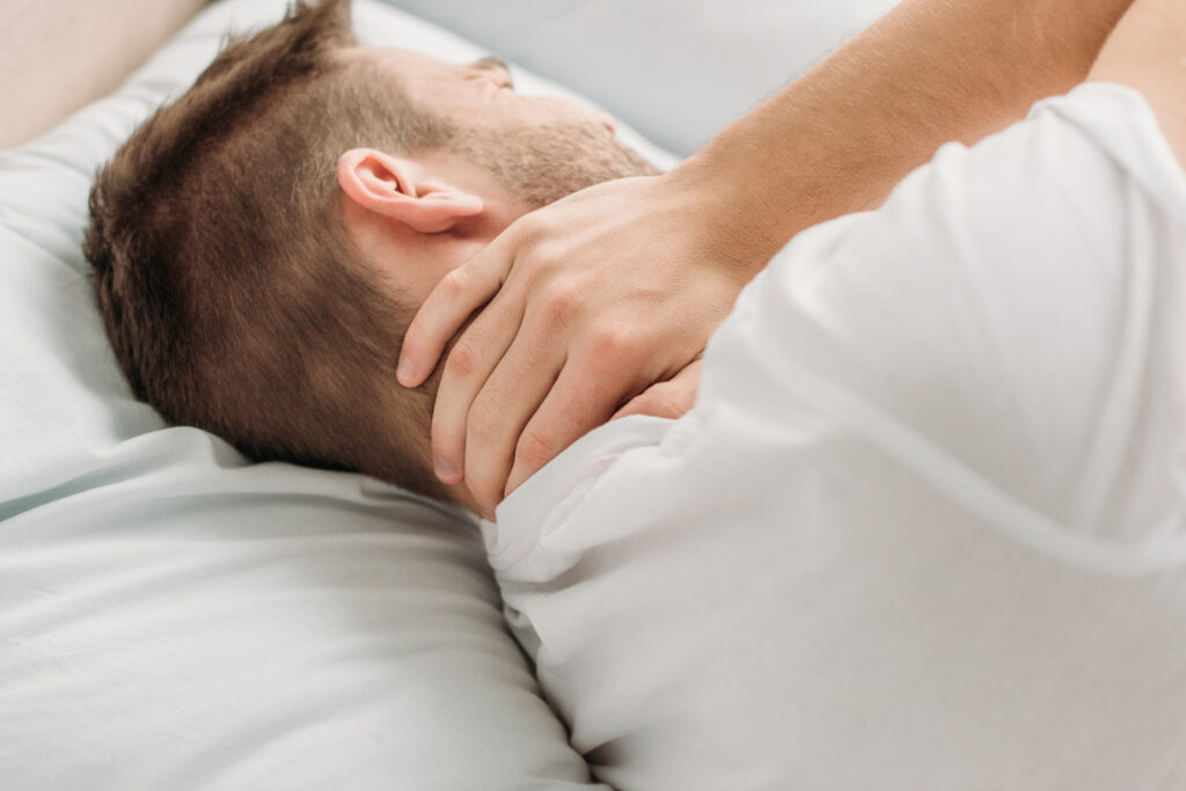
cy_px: 396
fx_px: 1647
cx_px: 593
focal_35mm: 50
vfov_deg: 27.0
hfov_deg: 39.6
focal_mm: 50
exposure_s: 1/200
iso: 400
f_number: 2.8
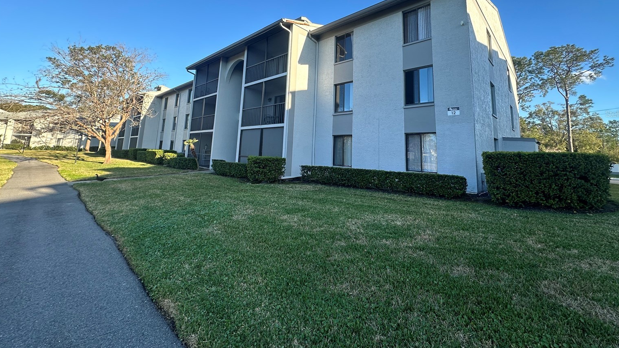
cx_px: 319
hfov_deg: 99.3
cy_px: 114
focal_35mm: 16
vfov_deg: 65.2
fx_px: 263
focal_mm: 2.22
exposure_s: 1/447
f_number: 2.2
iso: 40
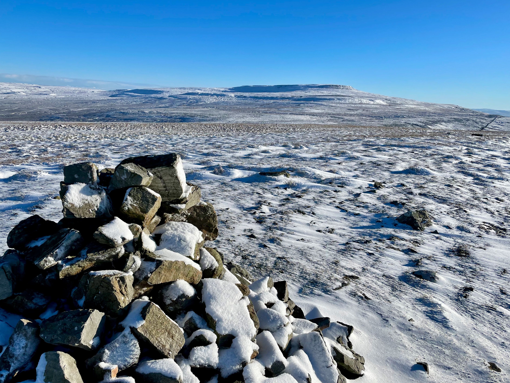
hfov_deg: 67.3
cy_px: 192
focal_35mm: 26
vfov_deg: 53.1
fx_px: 383
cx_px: 255
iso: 32
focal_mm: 4.2
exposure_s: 1/5051
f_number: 1.6
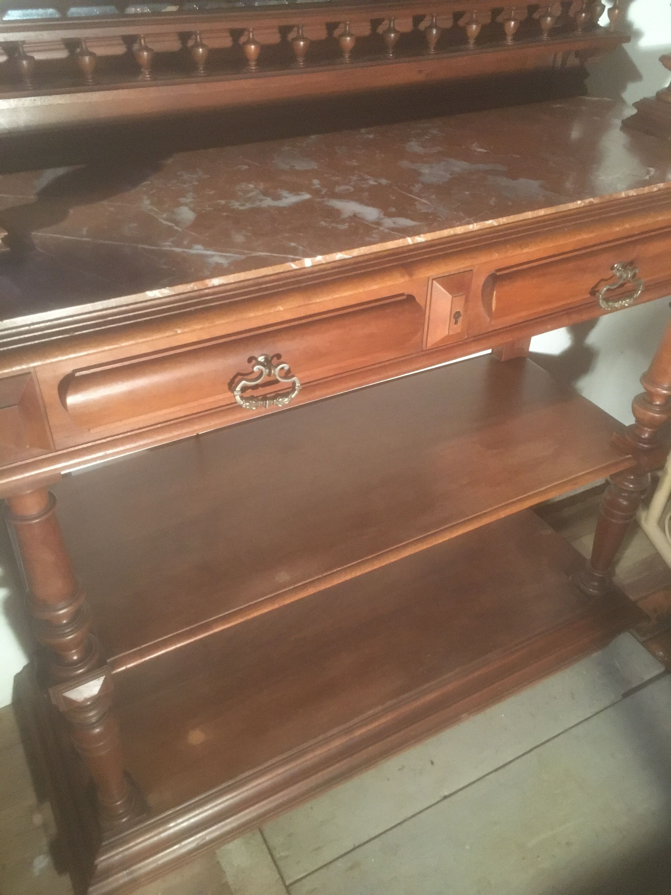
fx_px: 750
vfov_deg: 61.7
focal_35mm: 29
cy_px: 448
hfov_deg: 48.2
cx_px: 336
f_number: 2.2
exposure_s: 1/17
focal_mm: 4.15
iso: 320
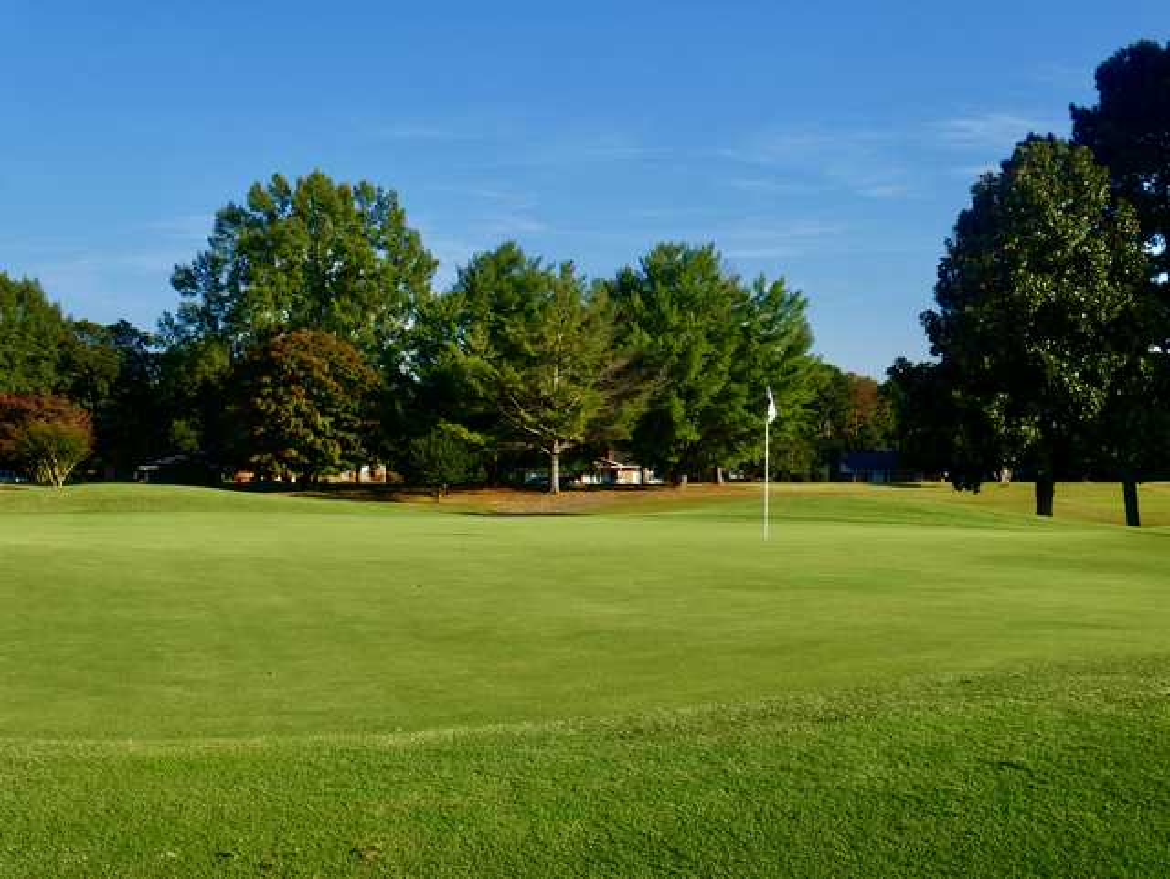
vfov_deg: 36.0
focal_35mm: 40
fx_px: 1353
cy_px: 440
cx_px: 585
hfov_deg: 46.8
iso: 200
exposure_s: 1/250
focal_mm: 20
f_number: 8
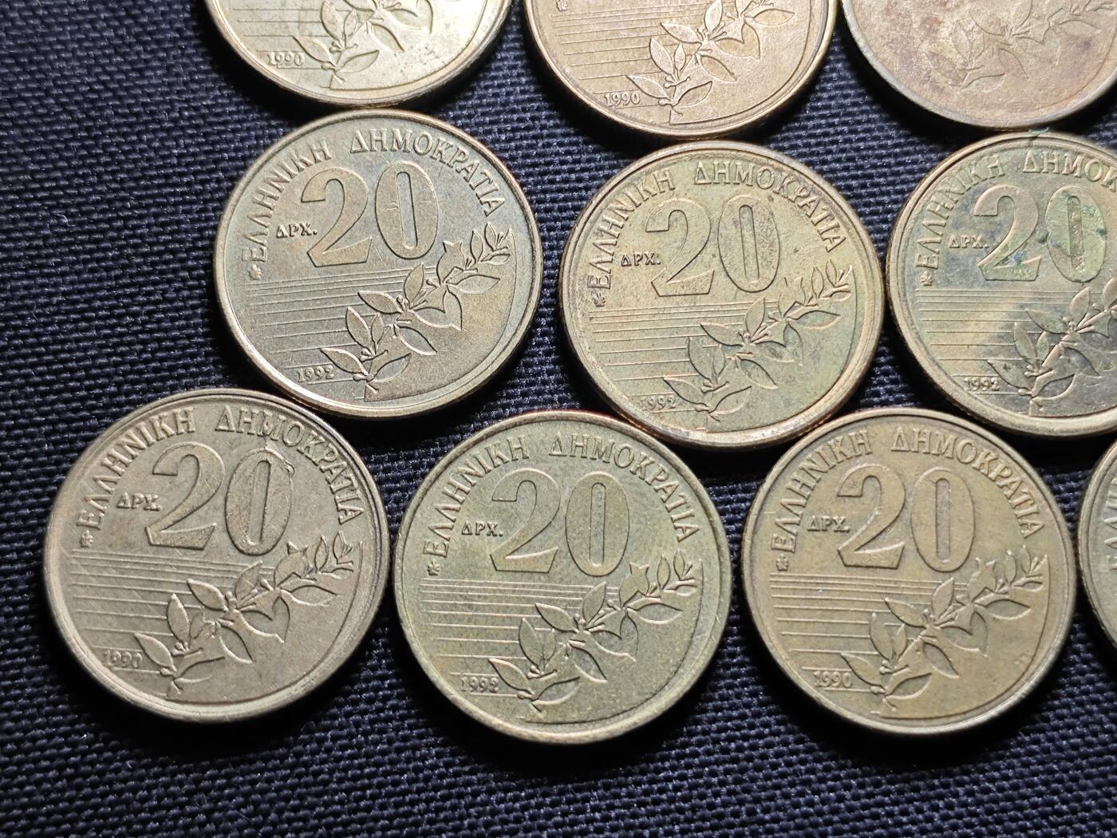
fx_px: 1968
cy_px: 419
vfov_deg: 24.0
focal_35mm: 61
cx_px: 558
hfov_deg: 31.7
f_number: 1.6
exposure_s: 1/90
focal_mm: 5.84
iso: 80
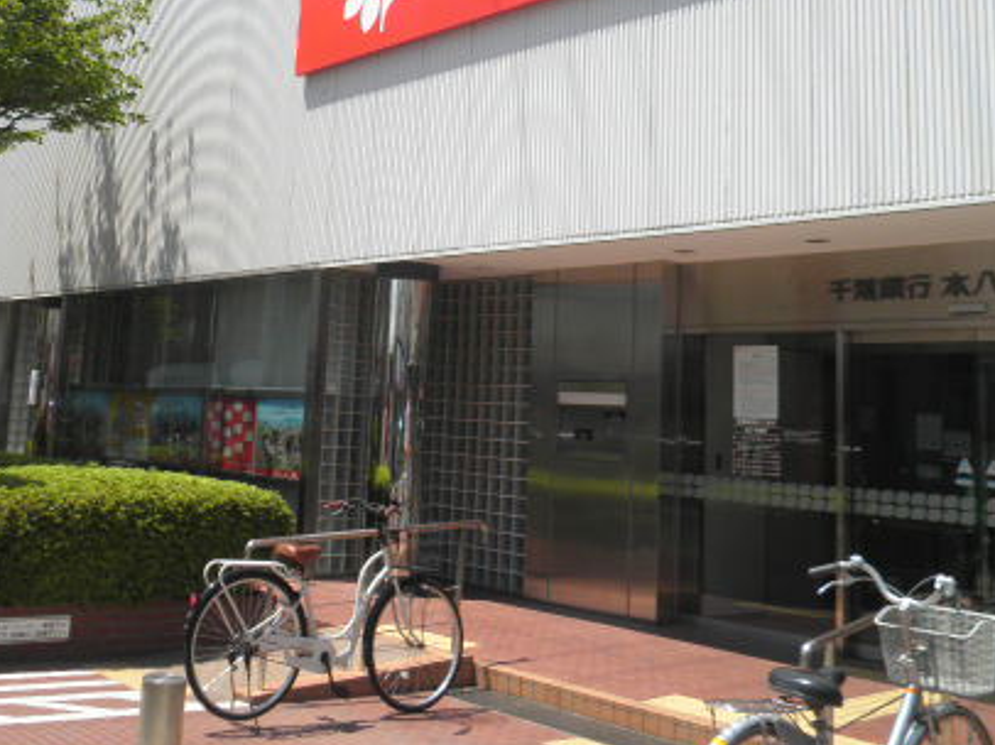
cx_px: 341
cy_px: 186
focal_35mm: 41
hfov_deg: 45.2
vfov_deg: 34.4
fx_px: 1178
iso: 64
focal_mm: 4.7
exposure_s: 1/125
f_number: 7.9
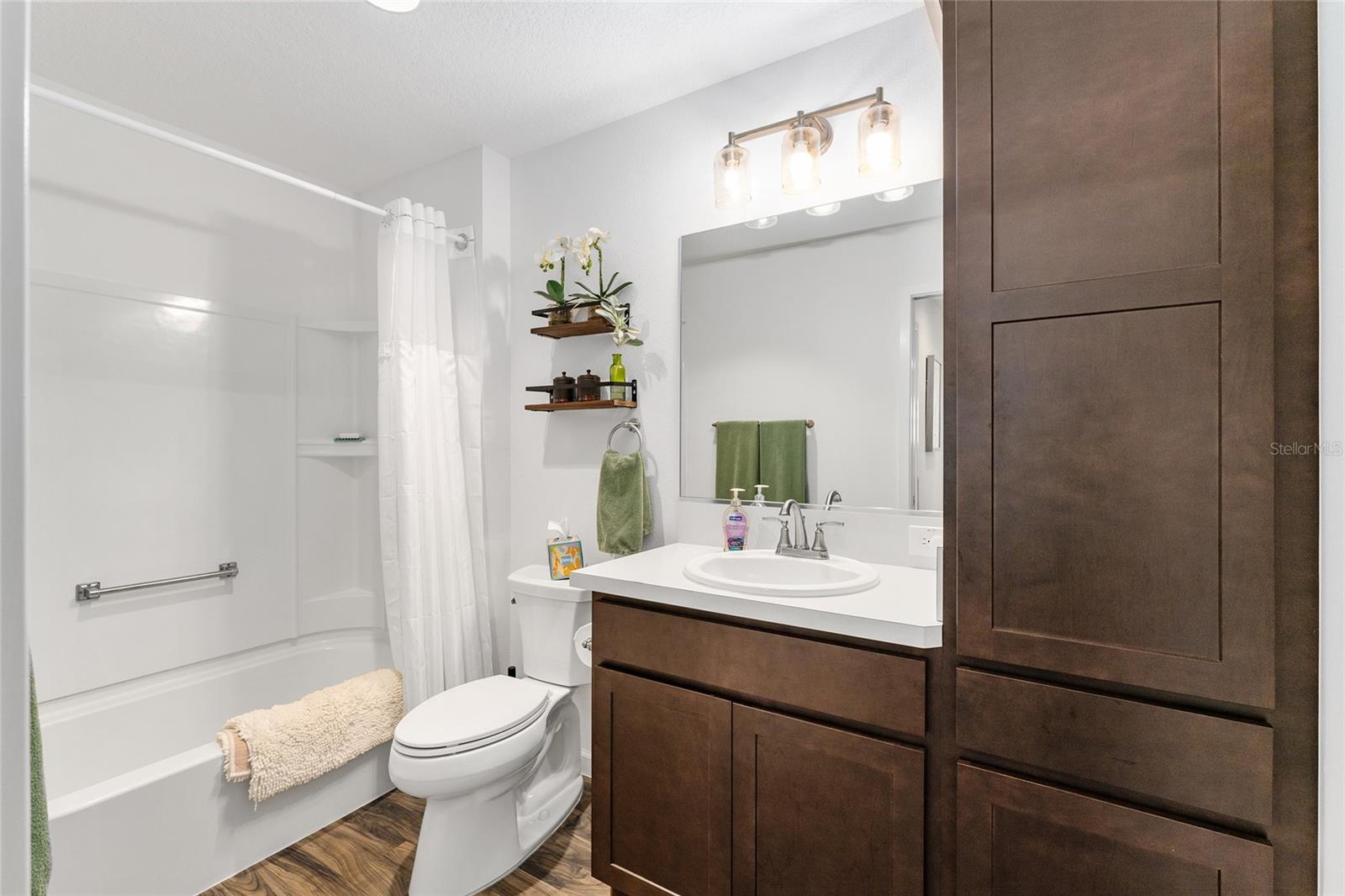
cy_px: 448
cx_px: 672
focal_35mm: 16
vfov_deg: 75.1
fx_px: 583
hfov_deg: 98.2
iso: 320
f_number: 8
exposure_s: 1/13
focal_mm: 15.6
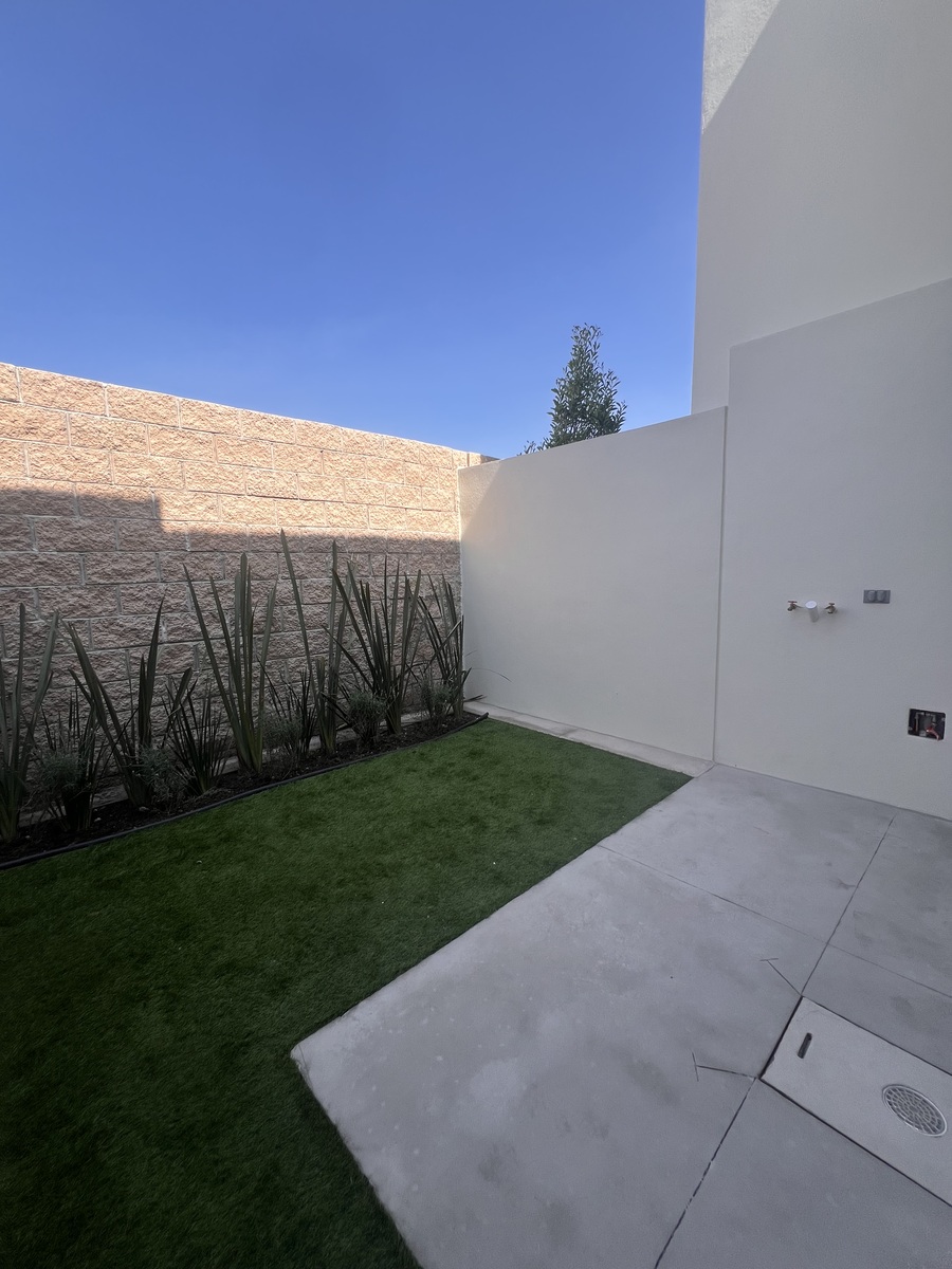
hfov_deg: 89.9
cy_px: 634
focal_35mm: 13
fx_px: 477
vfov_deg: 106.2
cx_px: 476
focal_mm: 1.57
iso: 32
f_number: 1.8
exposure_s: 1/713
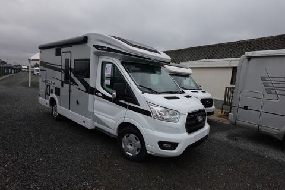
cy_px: 95
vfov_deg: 61.9
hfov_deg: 84.0
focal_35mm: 20
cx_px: 142
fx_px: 158
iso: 125
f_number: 2
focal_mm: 7.6
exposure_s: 1/1000
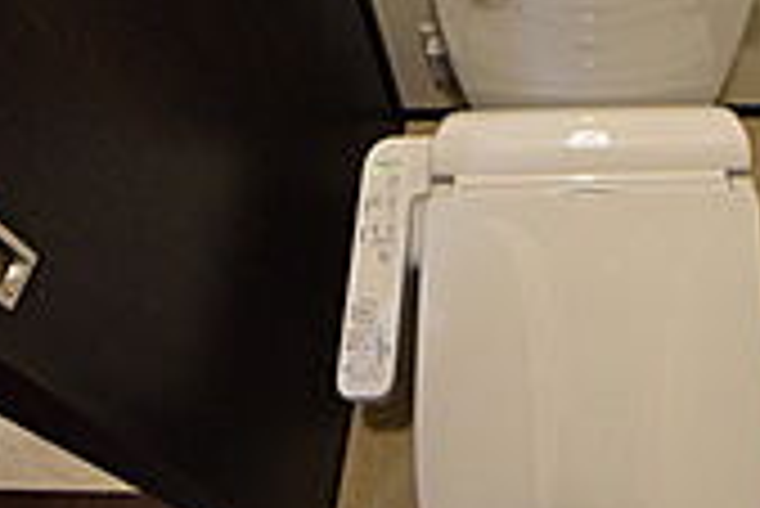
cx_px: 594
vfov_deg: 29.6
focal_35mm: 34
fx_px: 718
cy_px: -184
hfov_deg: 52.6
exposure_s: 1/80
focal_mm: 8
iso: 3200
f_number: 4.5
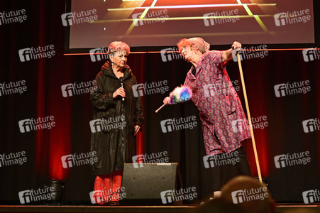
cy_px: 106
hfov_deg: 25.4
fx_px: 711
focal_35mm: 80
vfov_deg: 17.0
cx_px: 160
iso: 5000
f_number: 3.5
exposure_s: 1/200
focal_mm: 80
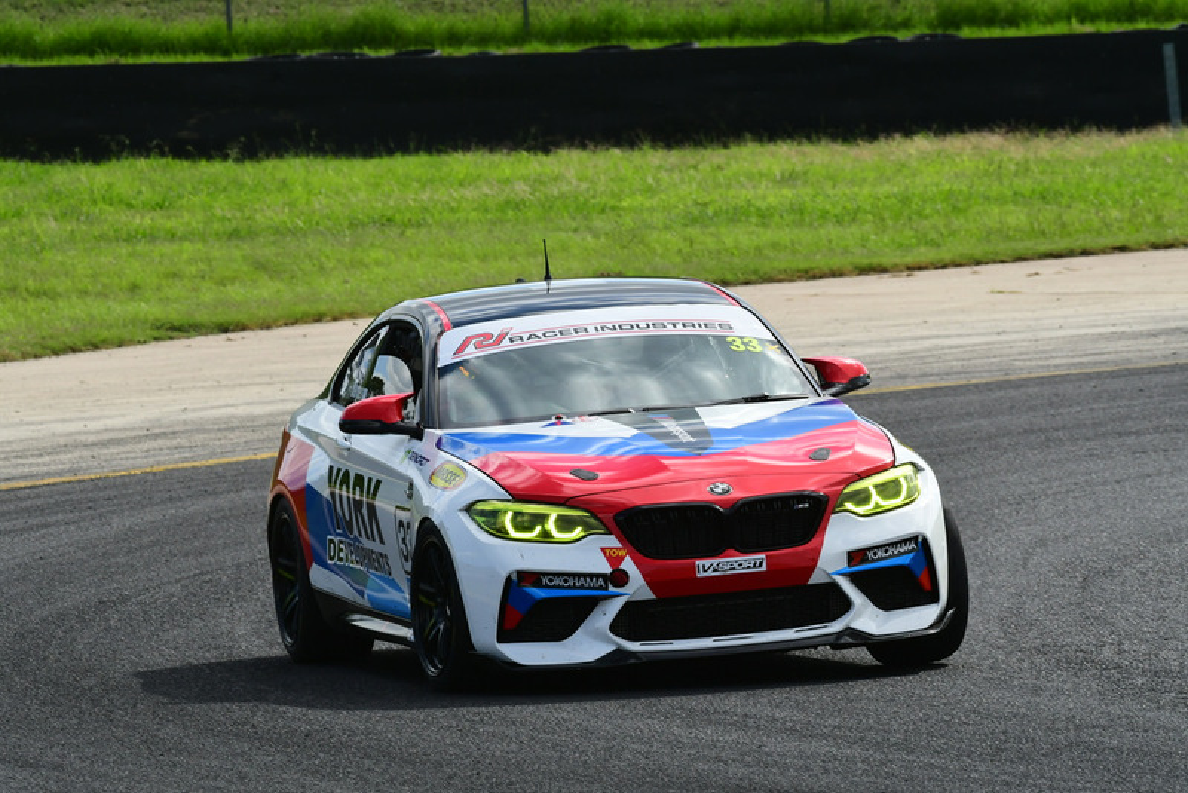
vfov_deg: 3.4
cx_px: 594
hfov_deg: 5.1
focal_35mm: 405
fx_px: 13369
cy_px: 396
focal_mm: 270
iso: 800
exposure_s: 1/640
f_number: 13
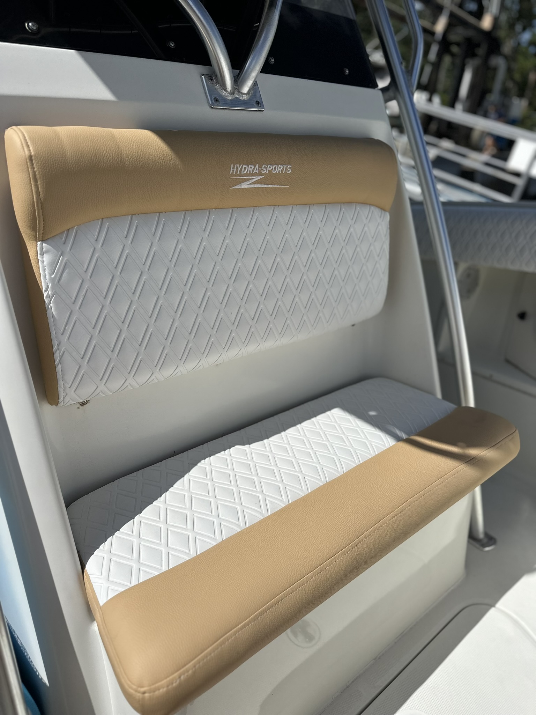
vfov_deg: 71.6
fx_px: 495
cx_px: 268
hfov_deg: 56.8
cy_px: 358
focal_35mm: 24
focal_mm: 6.86
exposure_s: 1/18519
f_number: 1.78
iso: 80
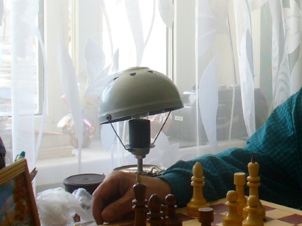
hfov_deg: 21.7
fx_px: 741
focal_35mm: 85
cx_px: 343
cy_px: 101
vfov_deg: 17.3
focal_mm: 6.1
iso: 64
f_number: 2.8
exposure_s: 1/80
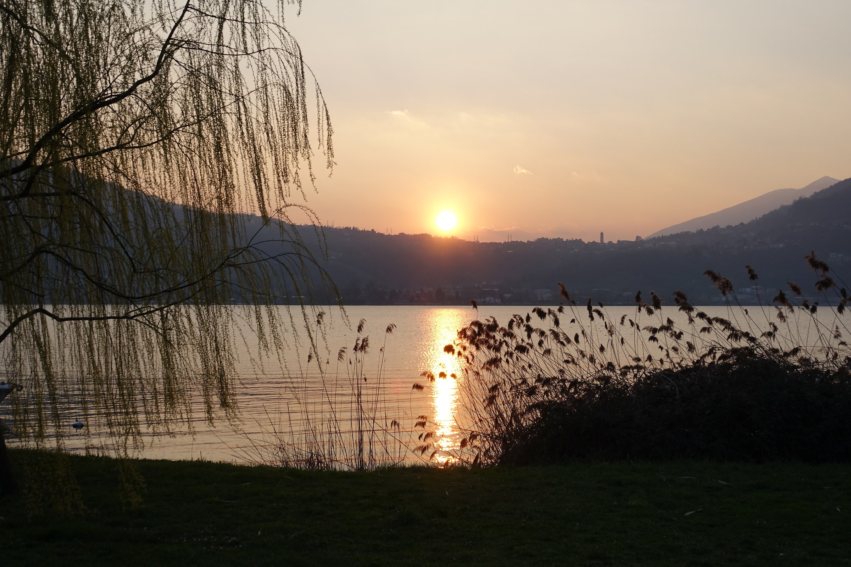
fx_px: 1087
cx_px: 426
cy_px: 284
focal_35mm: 46
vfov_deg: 29.2
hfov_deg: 42.7
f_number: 4
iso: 100
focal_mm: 16.92
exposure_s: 1/400
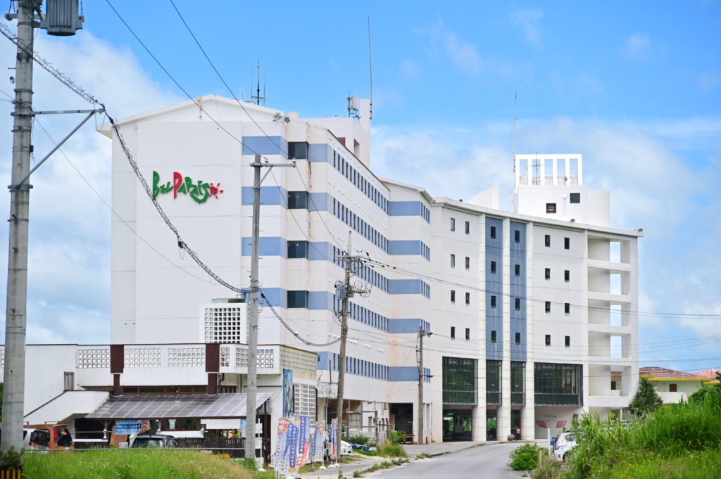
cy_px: 240
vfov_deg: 11.4
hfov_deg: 17.1
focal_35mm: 120
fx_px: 2401
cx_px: 360
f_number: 4
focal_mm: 120
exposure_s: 1/800
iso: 100
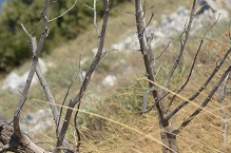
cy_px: 36
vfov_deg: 4.7
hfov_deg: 7.1
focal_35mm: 288
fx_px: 1844
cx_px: -40
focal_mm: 70
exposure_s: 1/2500
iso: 640
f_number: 6.3
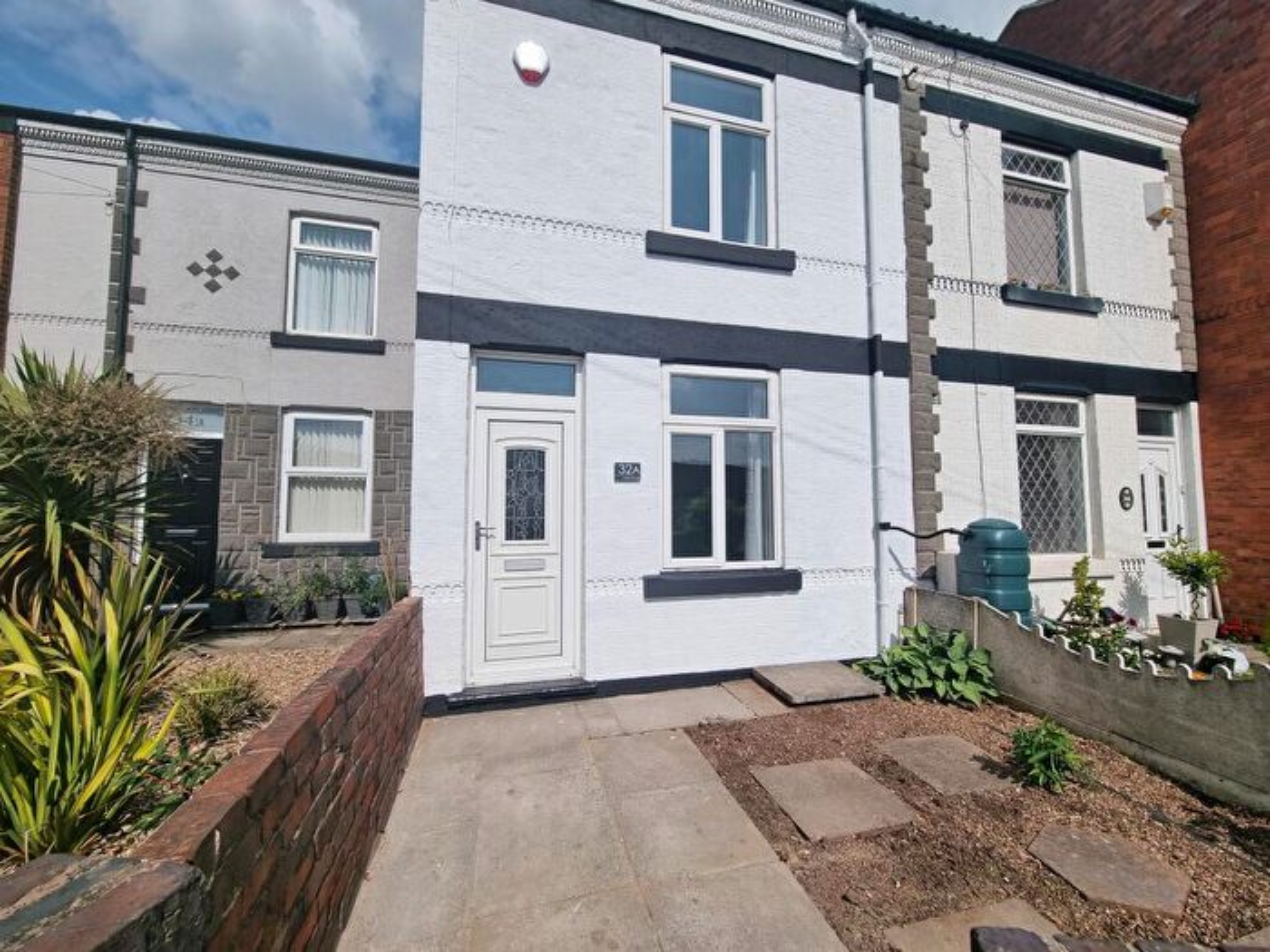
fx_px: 477
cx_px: 635
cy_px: 476
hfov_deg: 106.2
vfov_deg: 89.9
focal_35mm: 13
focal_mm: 2.2
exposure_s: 1/5120
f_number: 2.2
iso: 50
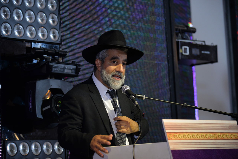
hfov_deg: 17.1
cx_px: 119
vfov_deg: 11.4
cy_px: 80
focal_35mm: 120
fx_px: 793
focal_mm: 120
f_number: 4
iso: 1250
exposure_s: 1/160
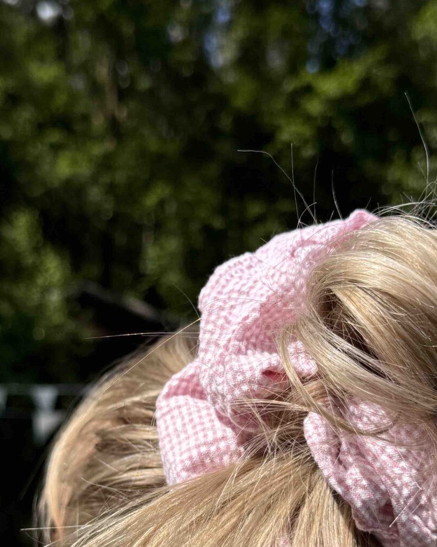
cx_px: 209
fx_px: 954
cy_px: 414
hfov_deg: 25.8
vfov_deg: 31.4
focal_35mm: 59
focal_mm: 6.76
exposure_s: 1/6410
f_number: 1.78
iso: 80
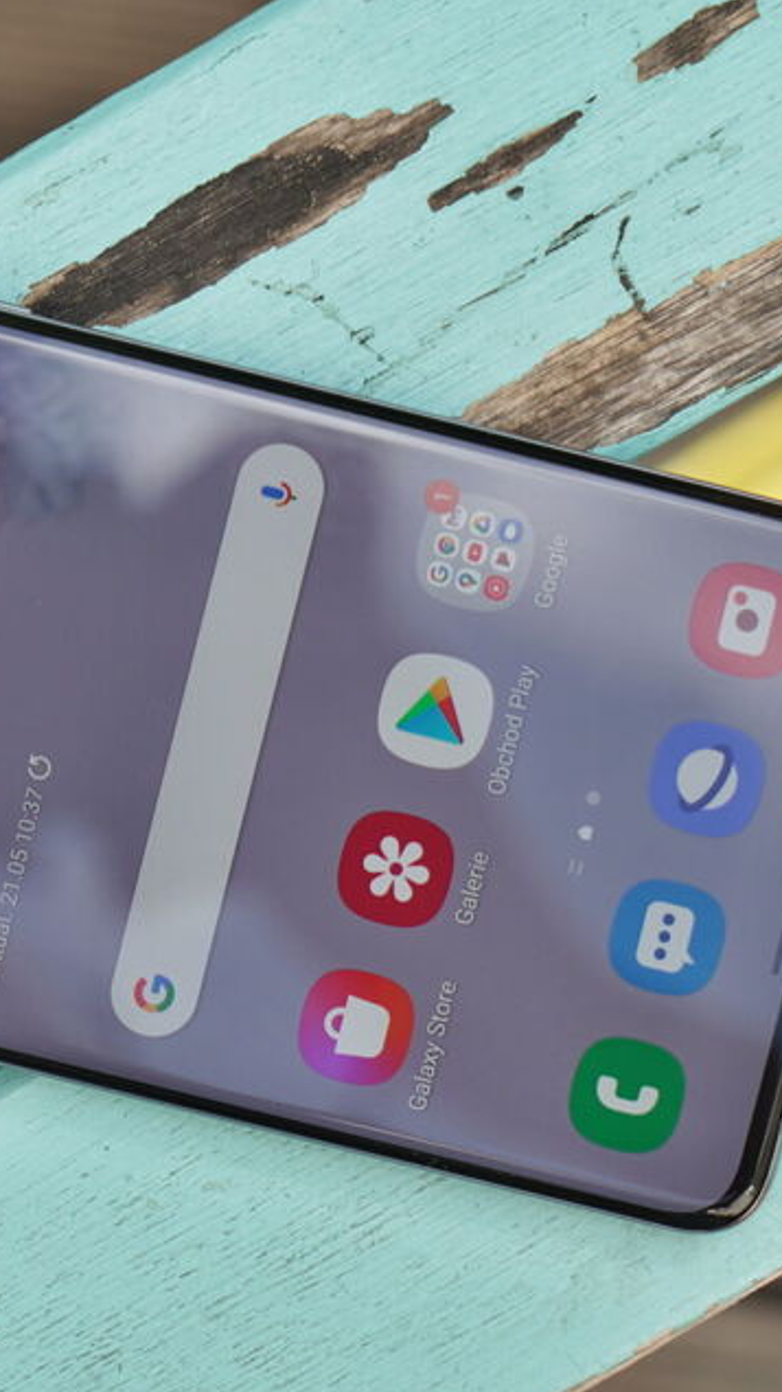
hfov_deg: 10.8
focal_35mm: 111
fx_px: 4093
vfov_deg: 19.3
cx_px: 43
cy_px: 697
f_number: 6.3
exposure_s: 1/160
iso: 100
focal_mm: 70
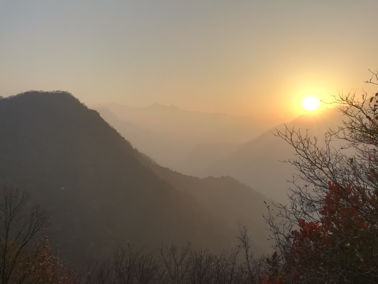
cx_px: 189
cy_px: 142
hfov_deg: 67.3
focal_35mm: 26
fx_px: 284
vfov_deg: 53.1
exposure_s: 1/1314
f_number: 2.2
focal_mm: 3.83
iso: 50
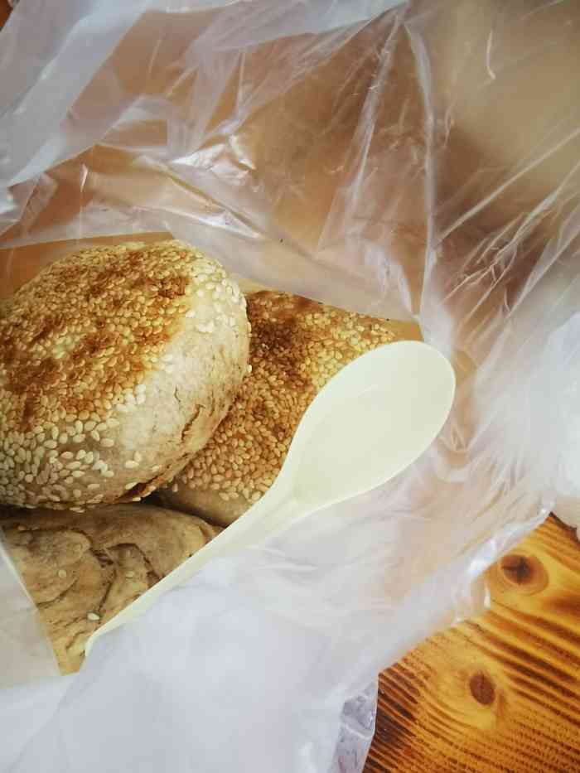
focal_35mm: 26
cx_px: 290
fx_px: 581
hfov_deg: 53.1
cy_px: 386
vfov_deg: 67.3
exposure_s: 1/33.3
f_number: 2.2
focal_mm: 2.26
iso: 160
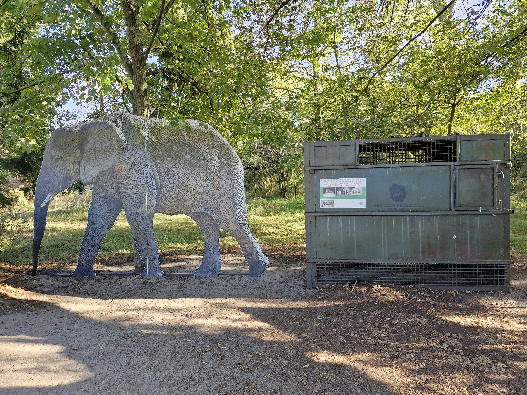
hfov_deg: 73.9
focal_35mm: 23
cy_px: 198
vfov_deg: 58.9
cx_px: 264
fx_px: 350
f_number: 1.8
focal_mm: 5.54
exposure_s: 1/180
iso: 64
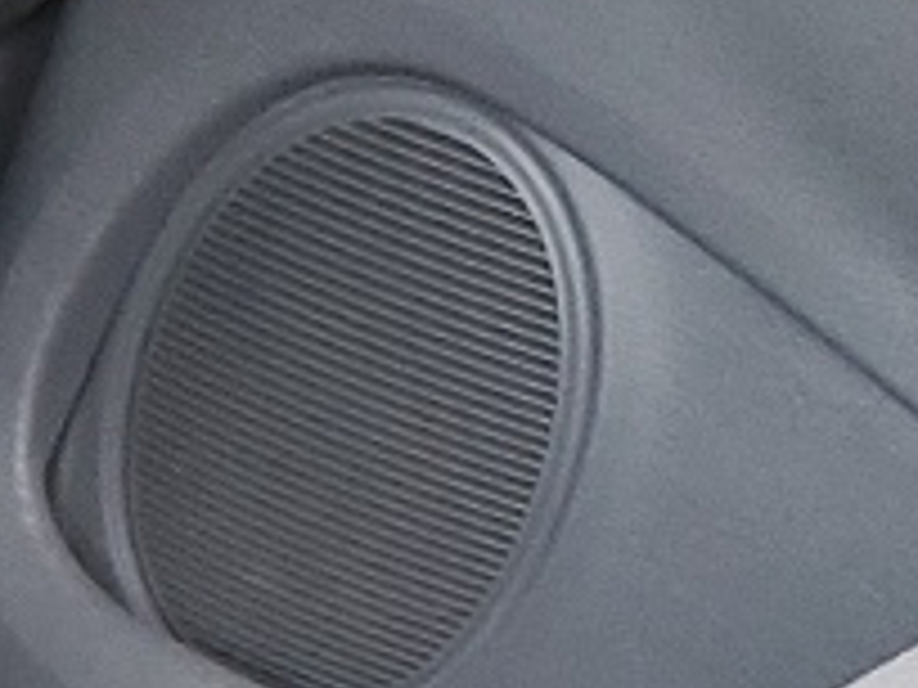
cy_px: 1264
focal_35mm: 204
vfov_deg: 7.1
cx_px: -2236
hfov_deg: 7.8
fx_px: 5410
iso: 70
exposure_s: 1/60.2
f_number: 1.5
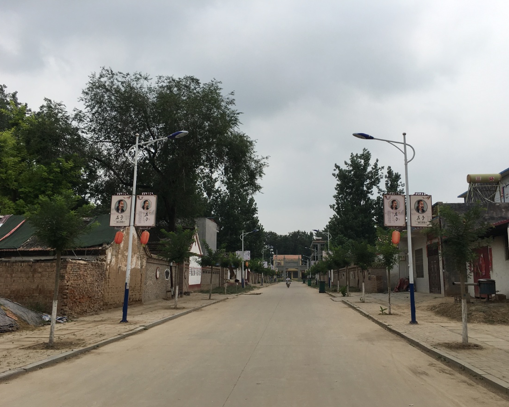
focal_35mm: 31
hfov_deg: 57.1
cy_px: 208
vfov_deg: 47.1
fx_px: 467
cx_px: 274
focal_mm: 4.15
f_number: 2.2
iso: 25
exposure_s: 1/2481
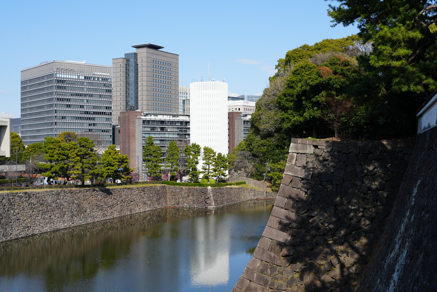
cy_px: 146
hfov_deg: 39.6
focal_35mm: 50
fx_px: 607
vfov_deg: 27.0
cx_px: 218
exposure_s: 1/160
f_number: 10
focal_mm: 50
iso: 100
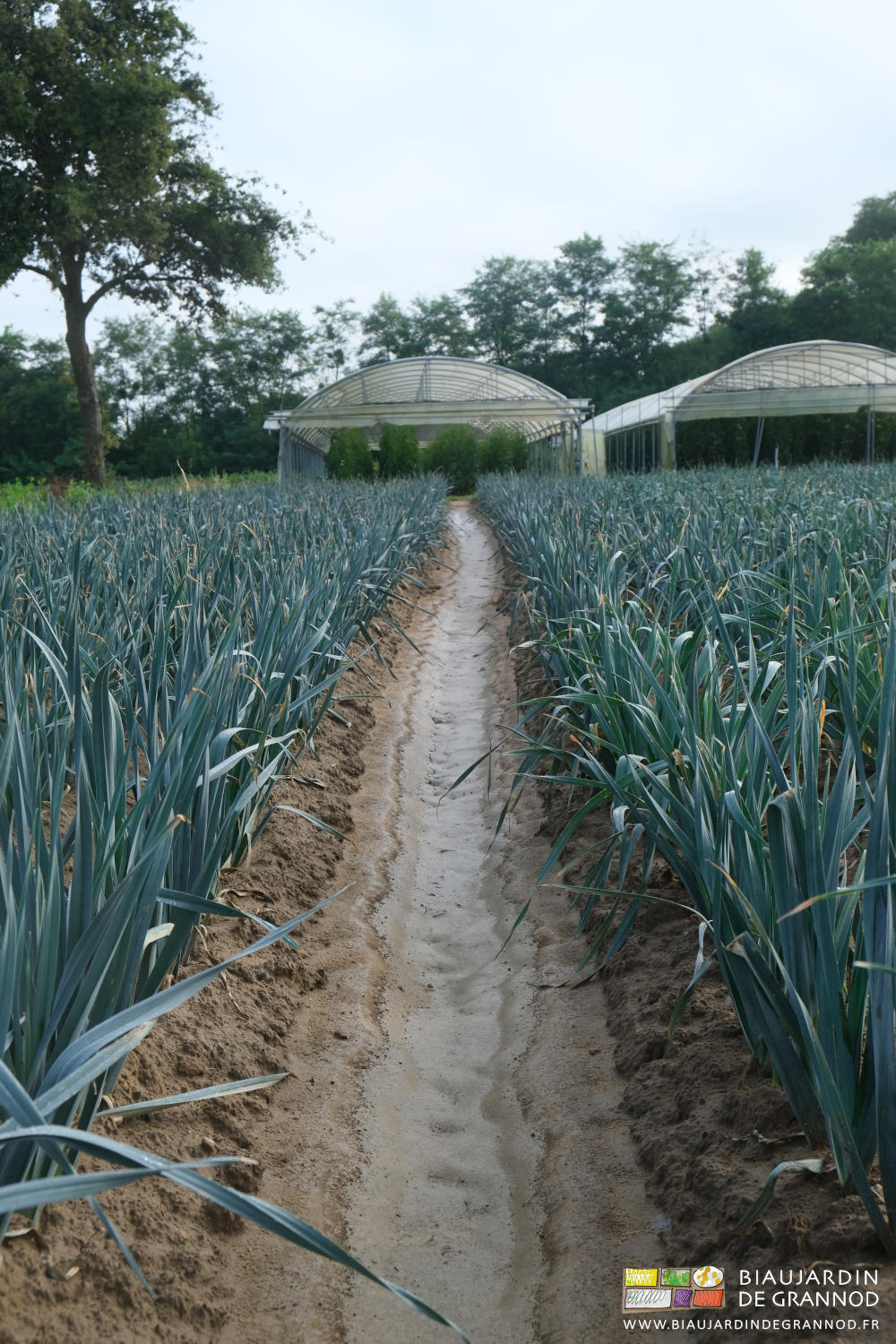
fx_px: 1755
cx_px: 448
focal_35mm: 47
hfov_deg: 28.6
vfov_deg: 41.9
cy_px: 672
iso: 320
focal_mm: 31.5
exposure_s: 1/250
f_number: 7.1
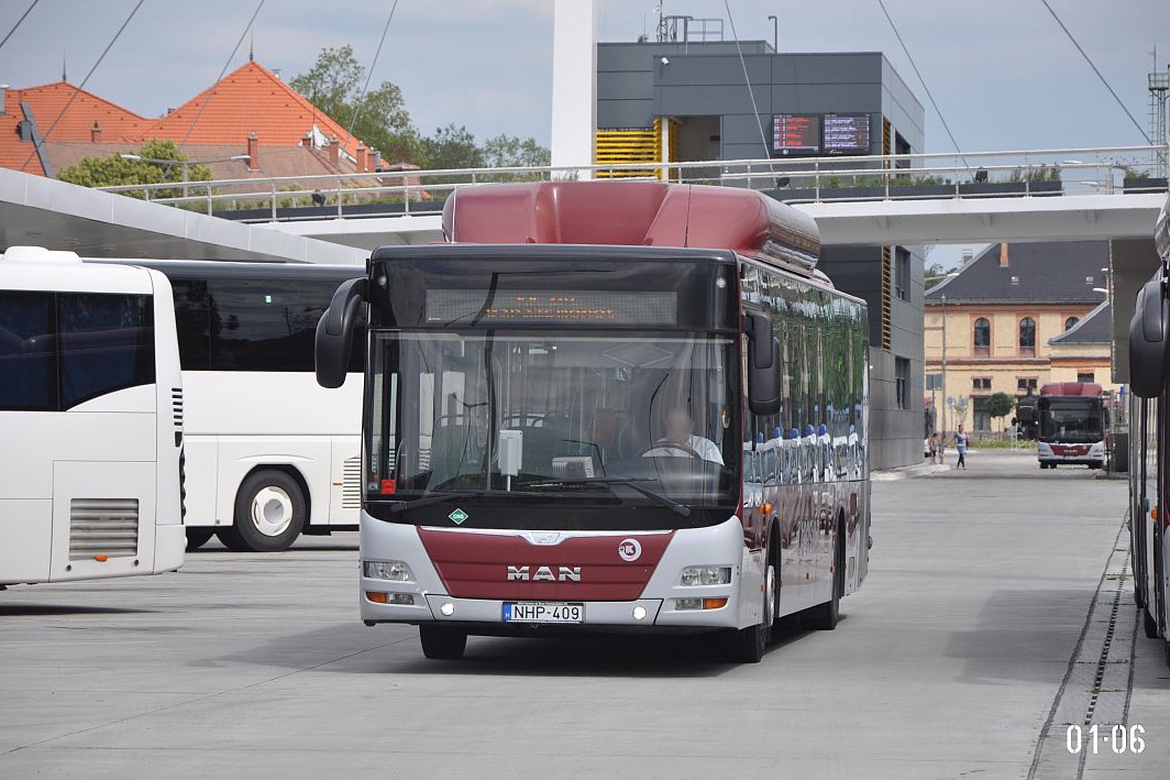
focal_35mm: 159
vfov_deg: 8.7
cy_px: 391
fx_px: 5150
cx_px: 584
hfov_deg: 13.0
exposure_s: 1/1600
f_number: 5.6
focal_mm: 105
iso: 400
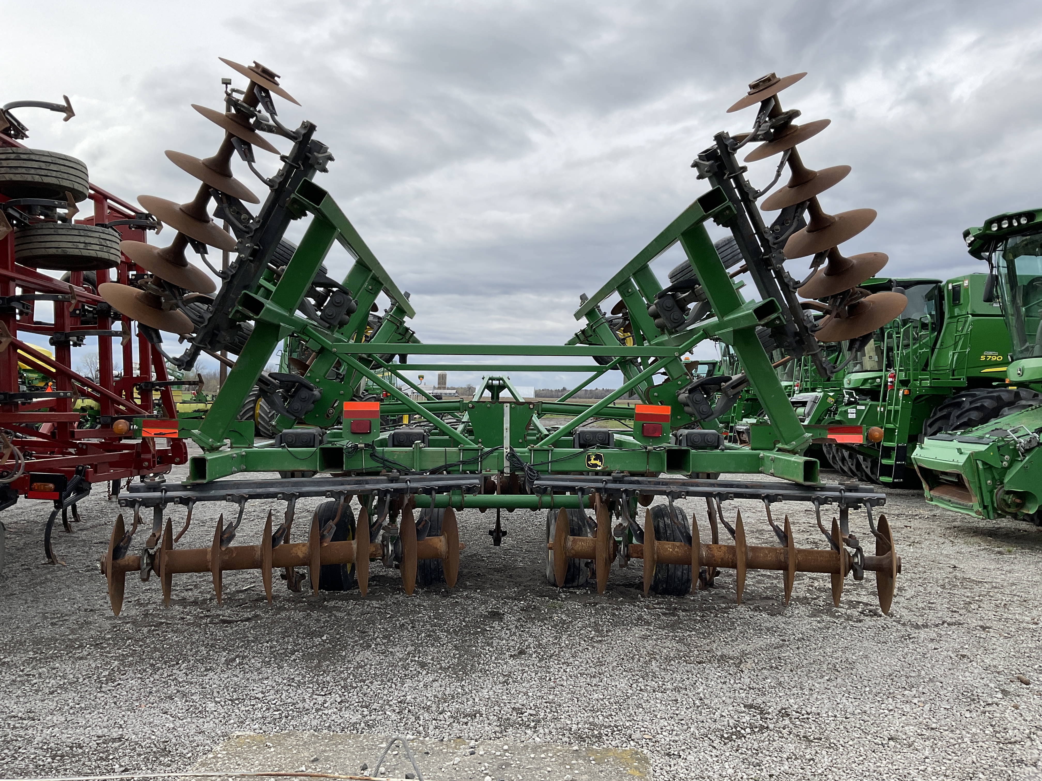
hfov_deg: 61.7
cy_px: 390
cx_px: 521
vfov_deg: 48.2
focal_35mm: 29
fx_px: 873
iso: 16
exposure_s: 1/1534
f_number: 1.8
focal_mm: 3
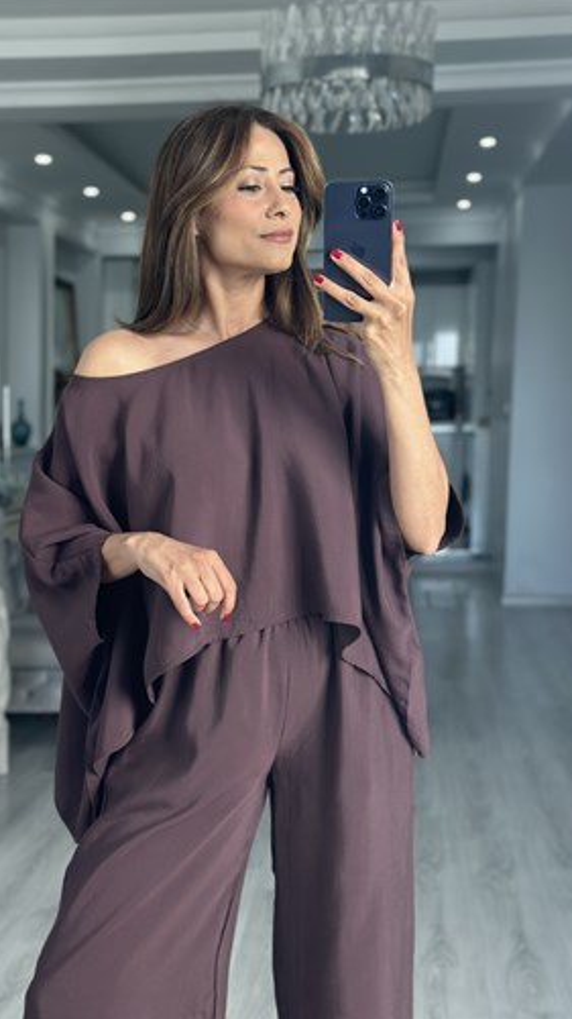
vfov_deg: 39.2
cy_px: 507
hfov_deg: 22.6
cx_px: 273
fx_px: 1430
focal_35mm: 53
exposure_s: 1/121
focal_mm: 6.86
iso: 80
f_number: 1.78
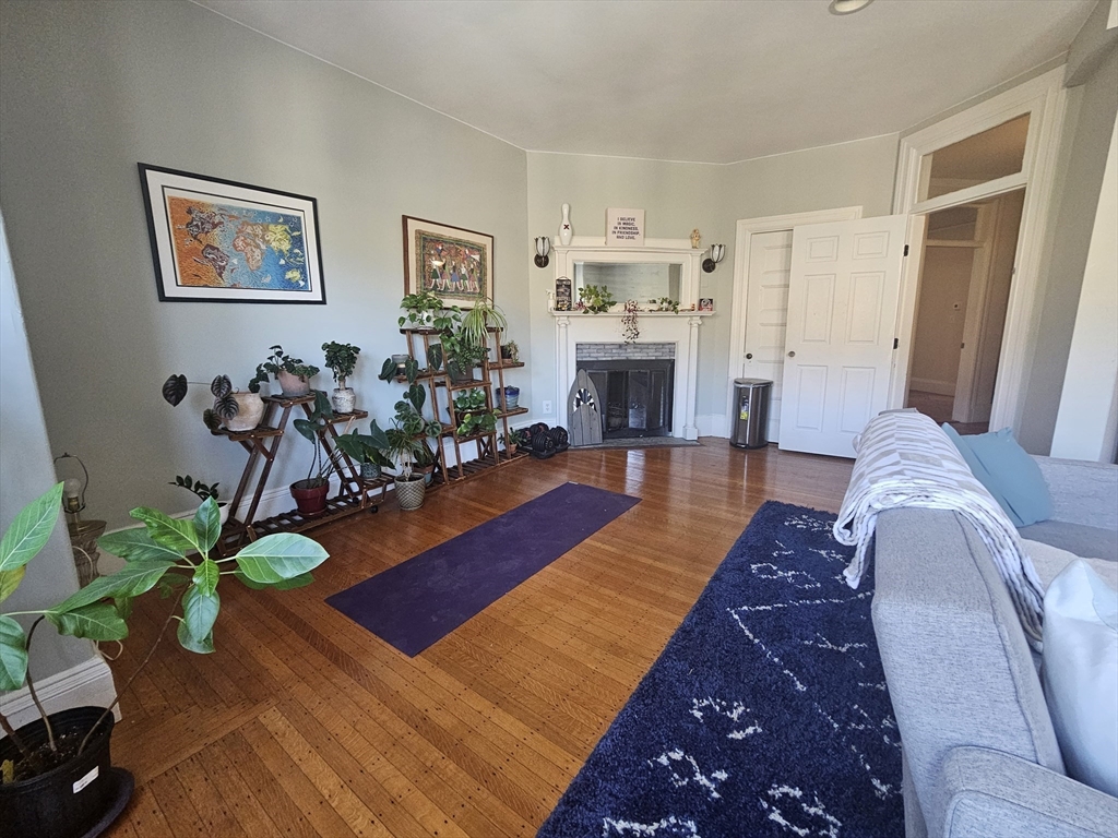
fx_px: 420
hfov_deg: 106.2
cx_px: 559
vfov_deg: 89.9
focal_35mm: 13
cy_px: 419
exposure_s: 1/60
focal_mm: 2.2
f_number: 2.2
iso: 320
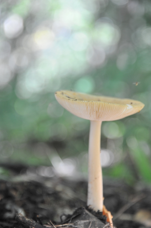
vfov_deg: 17.1
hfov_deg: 11.4
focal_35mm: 120
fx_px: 756
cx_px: 76
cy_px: 114
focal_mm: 120
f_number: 5.6
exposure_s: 1/60
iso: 720
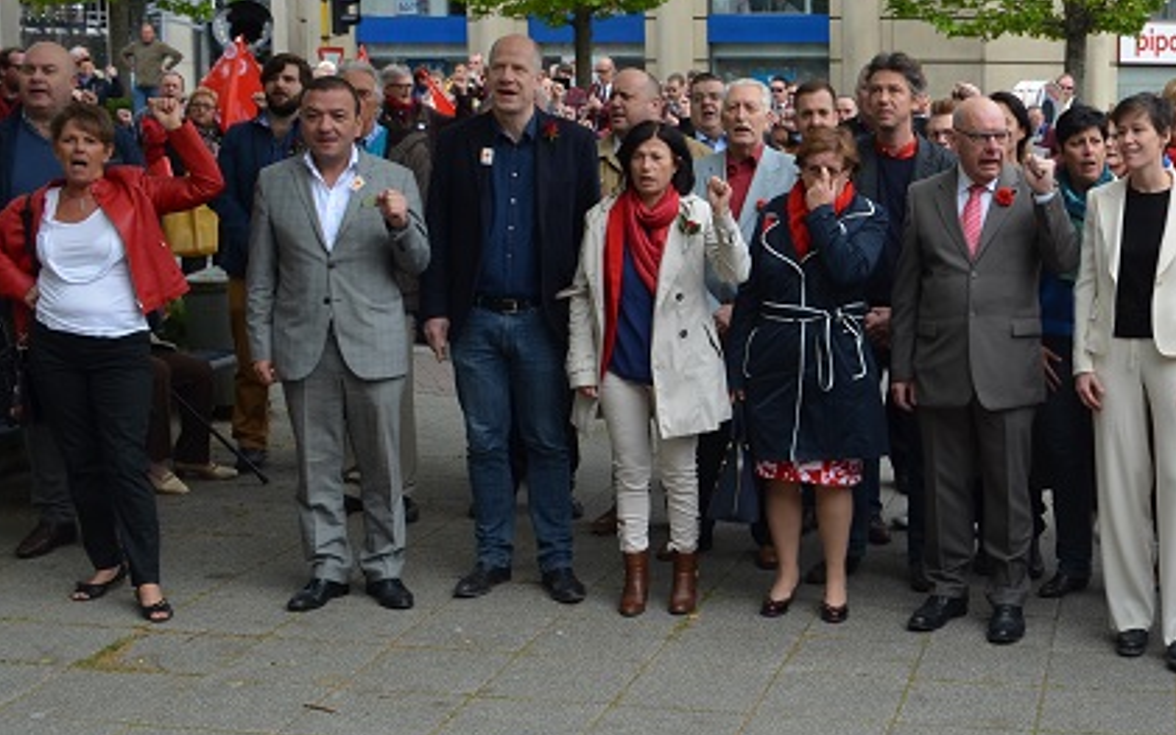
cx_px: 1031
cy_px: 330
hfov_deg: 33.0
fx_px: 1891
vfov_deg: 22.0
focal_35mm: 59
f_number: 7.1
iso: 200
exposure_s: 1/200
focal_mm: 22
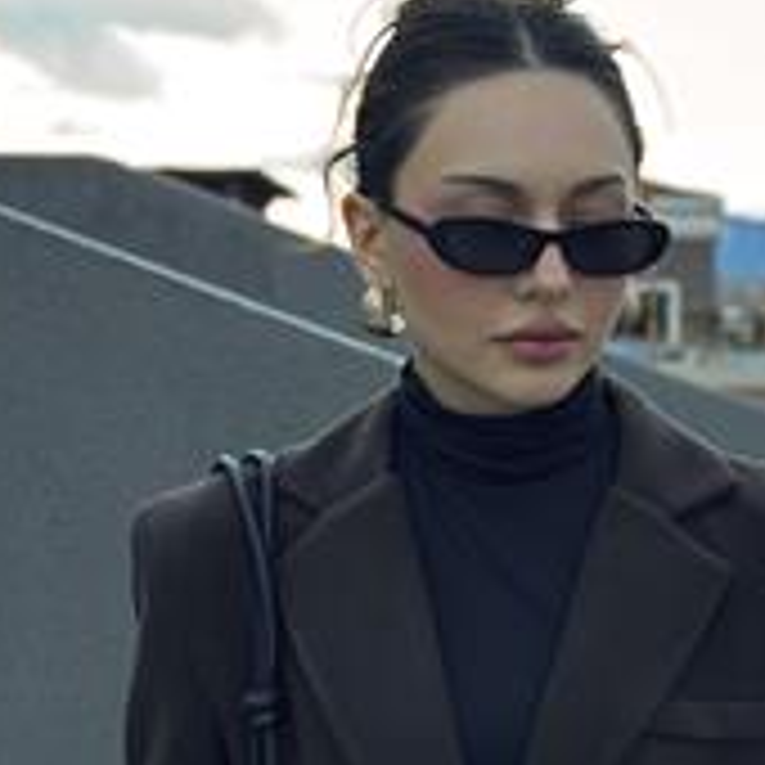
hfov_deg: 13.1
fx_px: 3325
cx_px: 549
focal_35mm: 133
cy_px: 821
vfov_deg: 12.9
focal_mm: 6.86
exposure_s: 1/60
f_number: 1.8
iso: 250
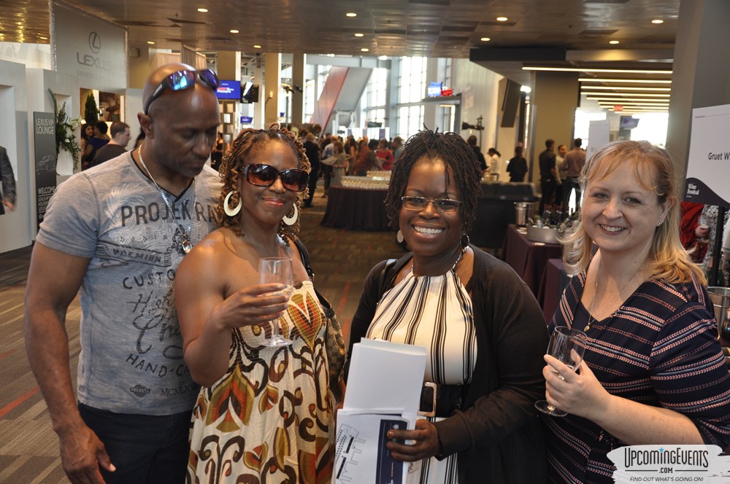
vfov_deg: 35.4
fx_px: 759
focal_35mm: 38
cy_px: 242
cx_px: 365
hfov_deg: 51.3
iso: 400
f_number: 5
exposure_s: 1/15
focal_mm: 25
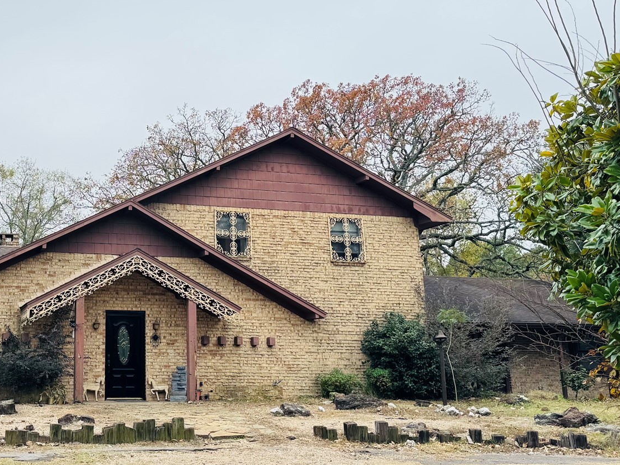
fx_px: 788
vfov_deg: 32.7
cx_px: 128
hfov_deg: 41.2
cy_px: 175
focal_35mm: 44
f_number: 1.78
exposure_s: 1/639
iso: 80
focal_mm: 6.76
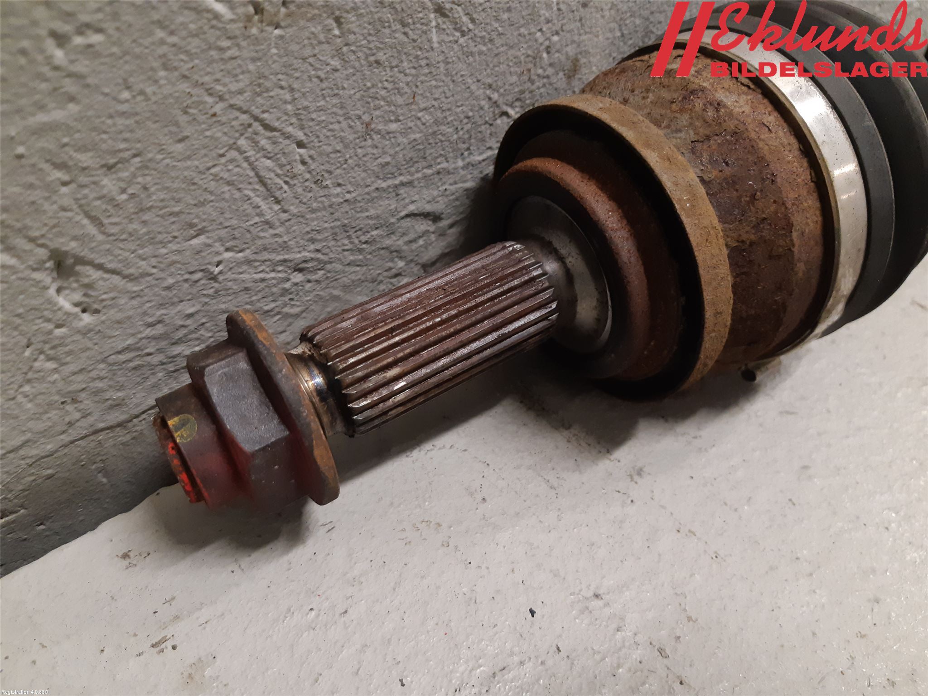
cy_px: 348
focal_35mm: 26
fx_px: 697
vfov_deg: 53.1
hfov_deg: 67.3
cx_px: 464
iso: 200
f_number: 1.7
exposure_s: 1/50
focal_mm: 3.93
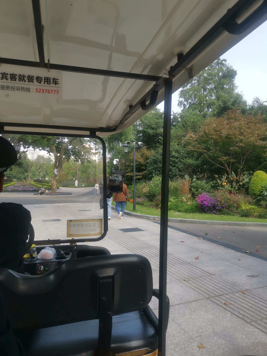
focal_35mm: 27
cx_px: 134
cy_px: 178
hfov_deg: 51.4
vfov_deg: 65.3
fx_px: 278
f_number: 1.8
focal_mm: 5.58
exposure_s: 1/625
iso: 50
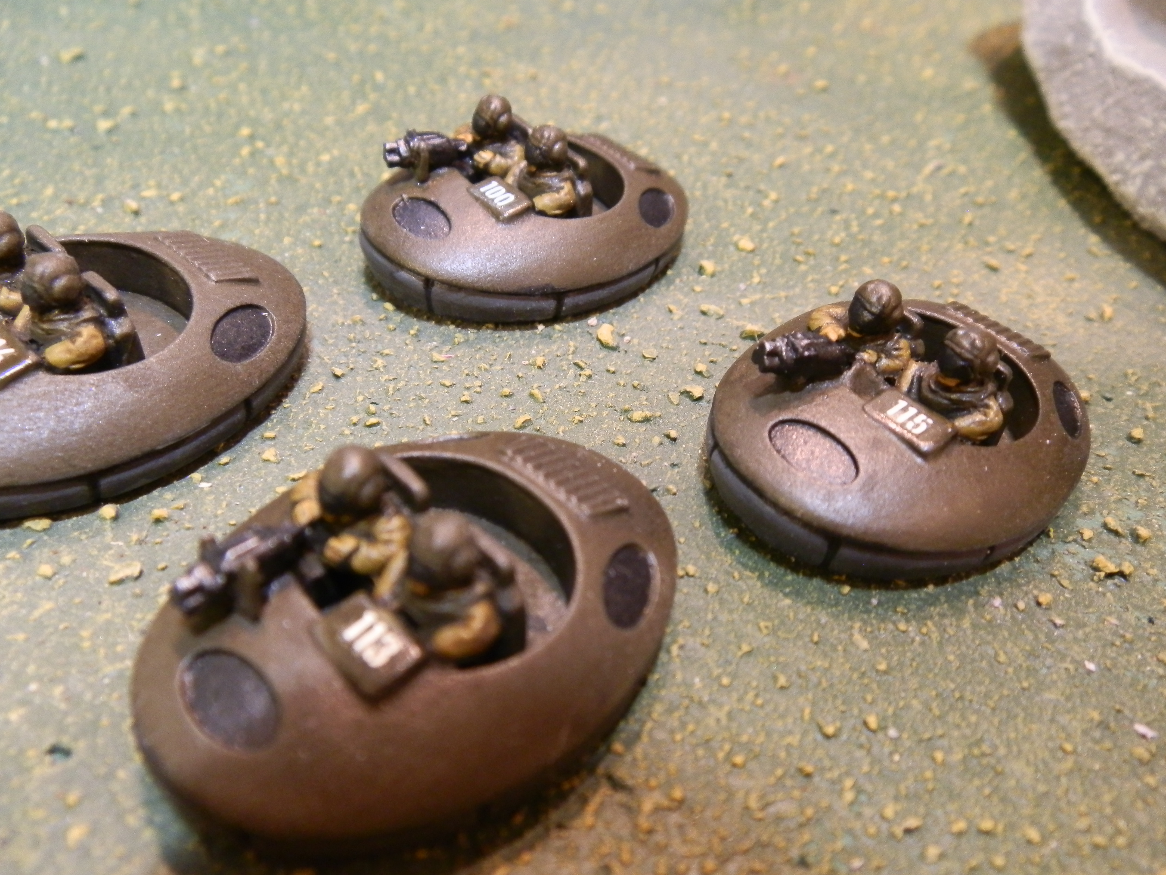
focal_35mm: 28
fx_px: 943
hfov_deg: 63.4
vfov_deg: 49.7
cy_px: 438
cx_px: 583
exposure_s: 1/8
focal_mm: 5
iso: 200
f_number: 3.1
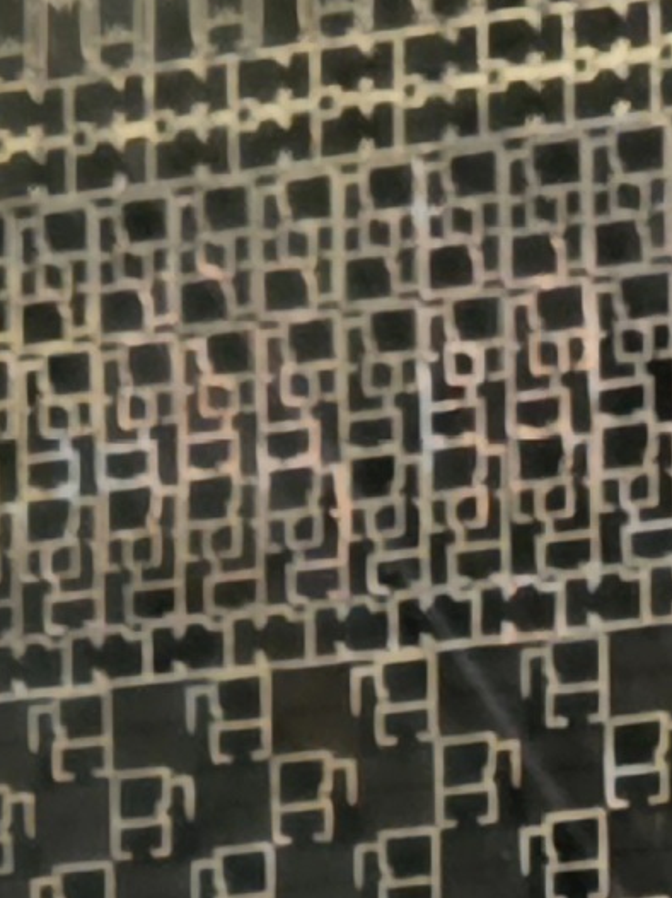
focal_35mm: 175
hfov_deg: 8.5
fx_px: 4533
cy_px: 2486
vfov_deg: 9.4
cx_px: 537
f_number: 1.7
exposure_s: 1/120
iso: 1000
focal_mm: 6.3
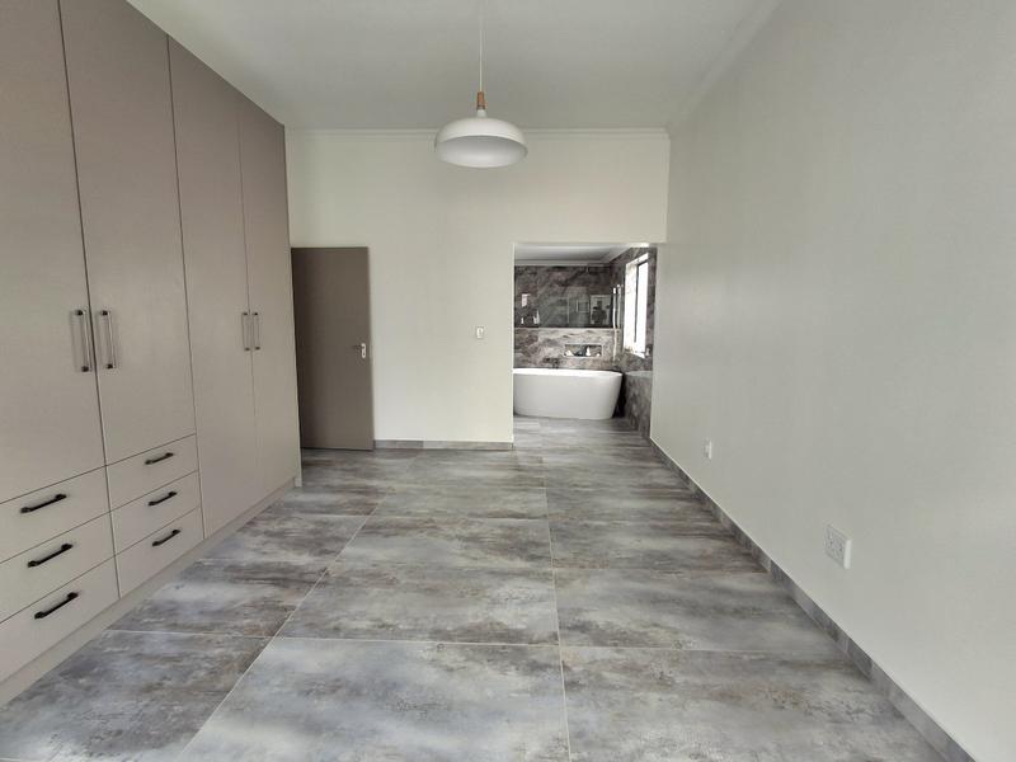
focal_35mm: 16
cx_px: 508
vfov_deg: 78.1
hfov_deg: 94.5
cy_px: 381
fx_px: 470
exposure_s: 1/100
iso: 40
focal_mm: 1.64
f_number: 2.2
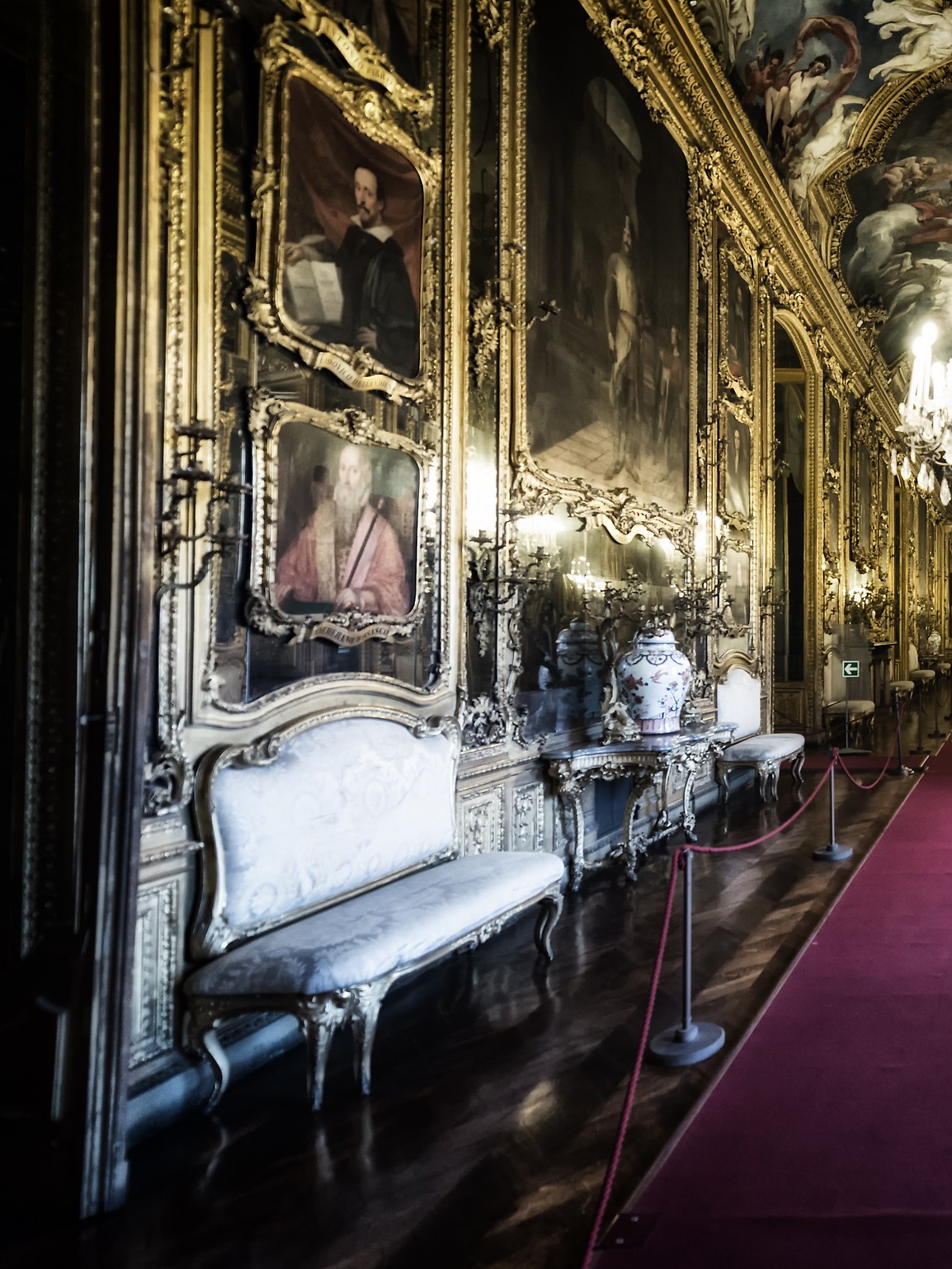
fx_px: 770
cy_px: 636
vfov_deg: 79.0
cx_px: 972
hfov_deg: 50.1
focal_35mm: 21
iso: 3200
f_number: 2.8
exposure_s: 1/100
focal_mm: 14
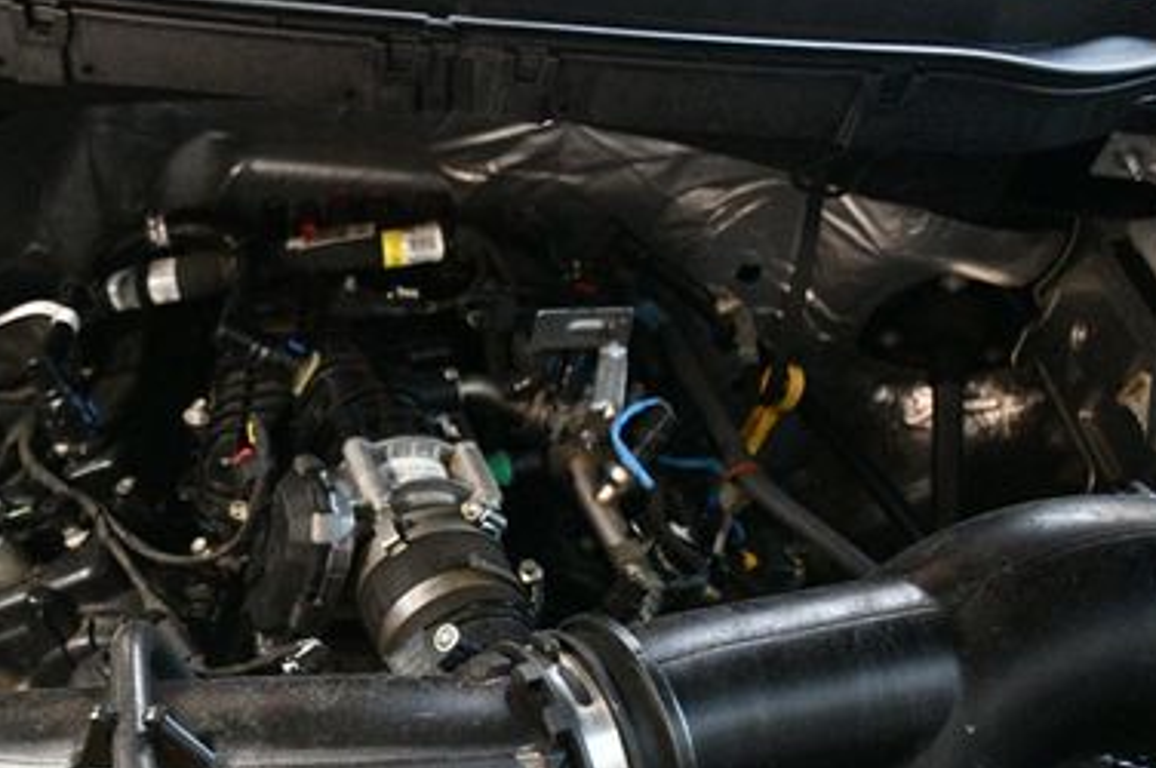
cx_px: 264
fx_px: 1476
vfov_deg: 29.0
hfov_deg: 41.3
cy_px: 519
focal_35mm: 46
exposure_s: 1/60
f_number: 3.5
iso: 5600
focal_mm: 18
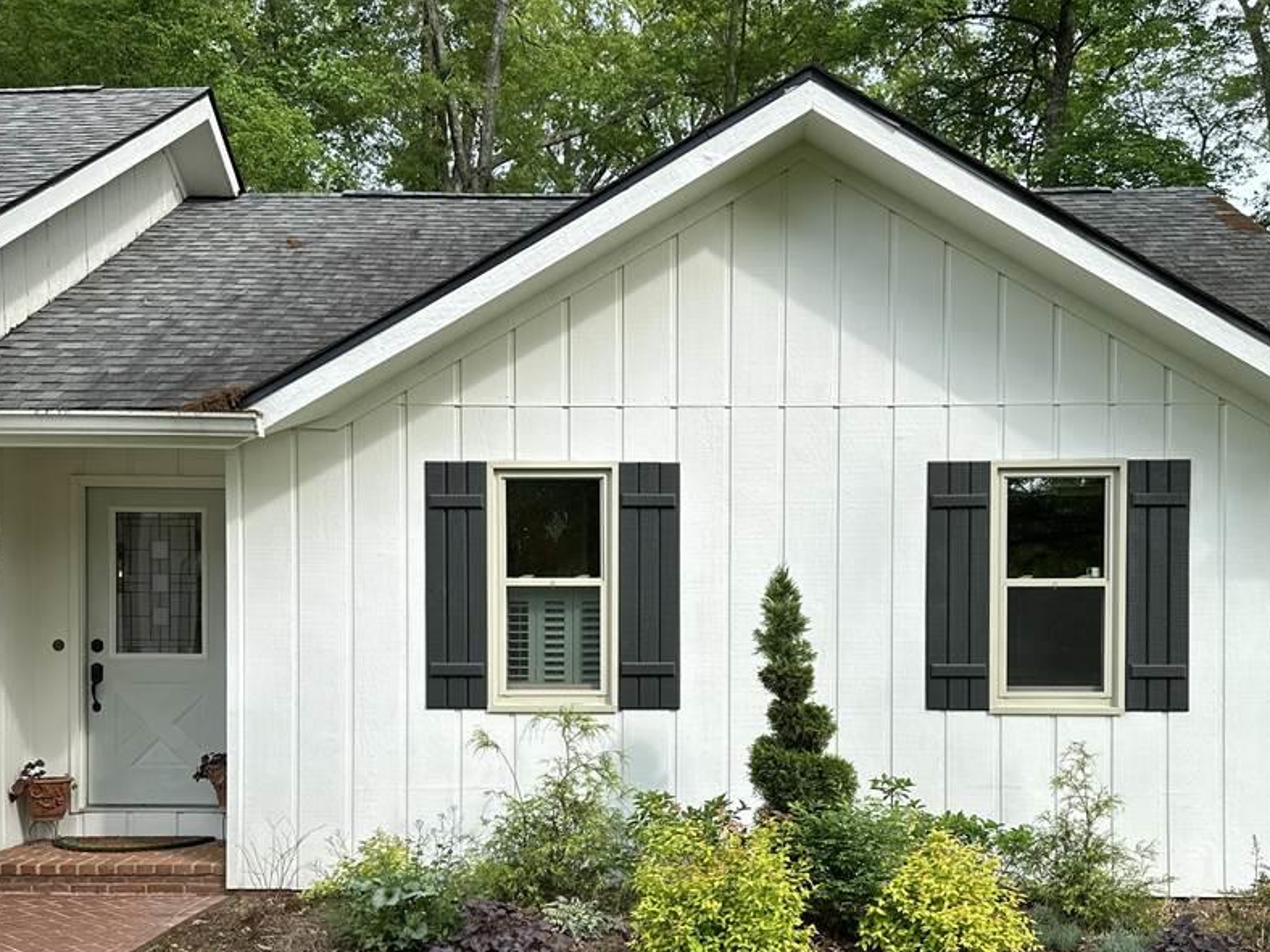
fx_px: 1431
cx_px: 648
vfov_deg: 36.3
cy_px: 667
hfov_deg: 47.9
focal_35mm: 39
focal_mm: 6.86
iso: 80
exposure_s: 1/1779
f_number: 1.78
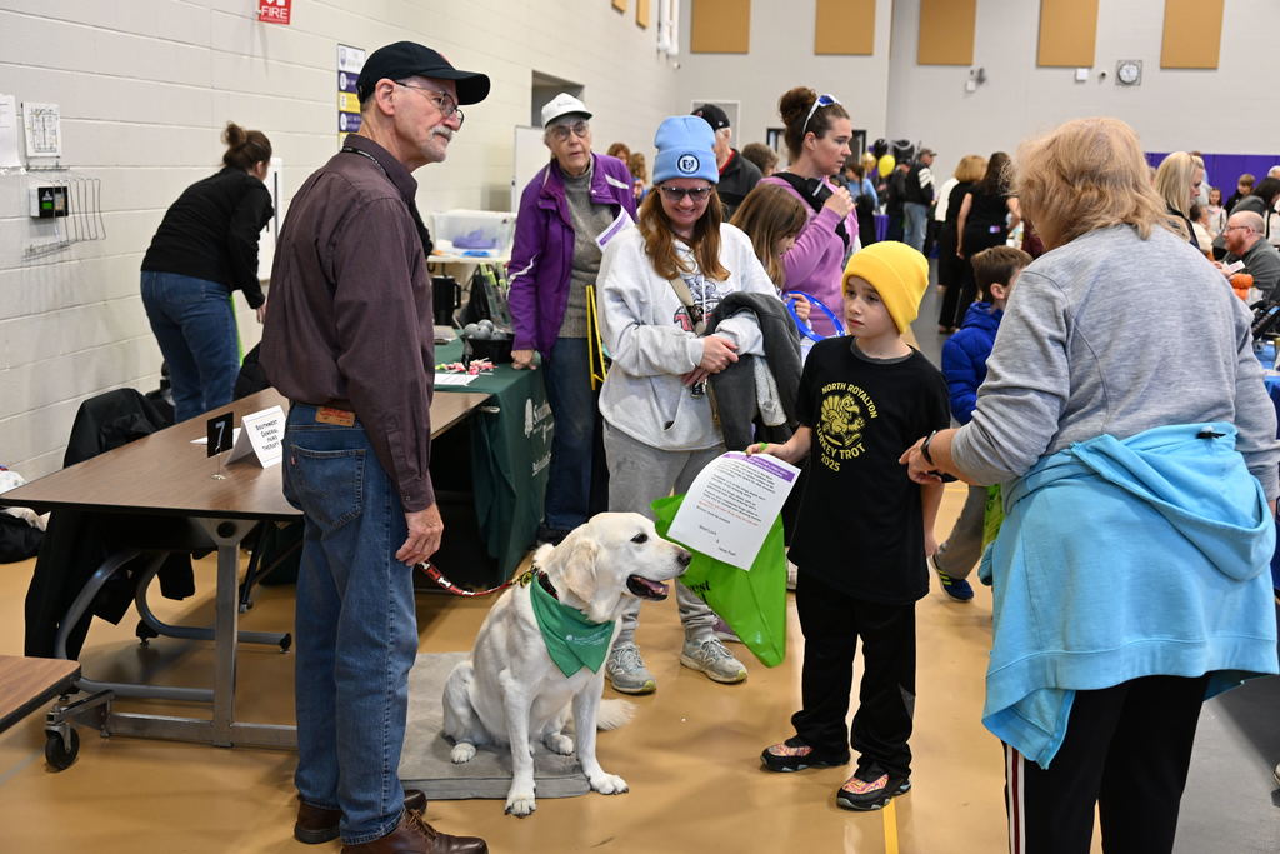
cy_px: 427
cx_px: 640
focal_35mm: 40
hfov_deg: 48.5
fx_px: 1422
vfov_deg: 33.4
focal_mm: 40
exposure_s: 1/60
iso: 1800
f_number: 5.6
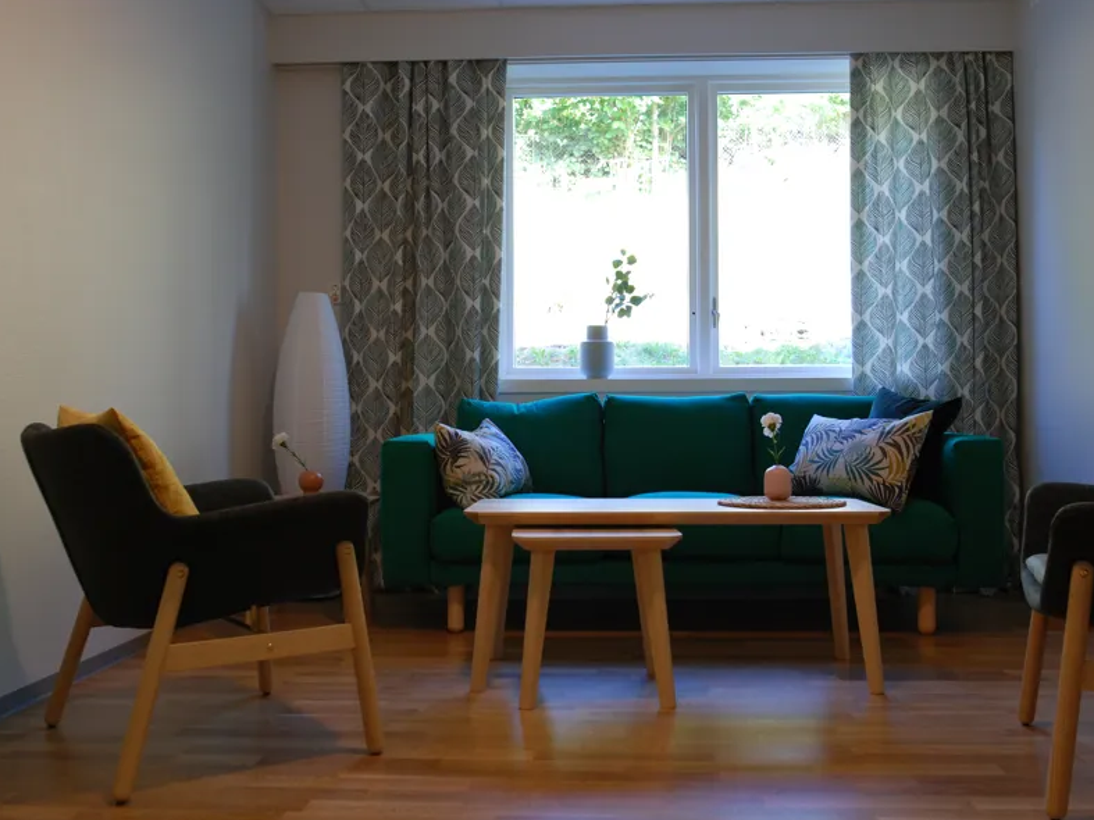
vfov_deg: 42.9
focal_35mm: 33
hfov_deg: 55.4
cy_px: 413
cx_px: 553
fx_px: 1043
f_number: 4
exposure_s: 1/50
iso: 320
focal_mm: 20
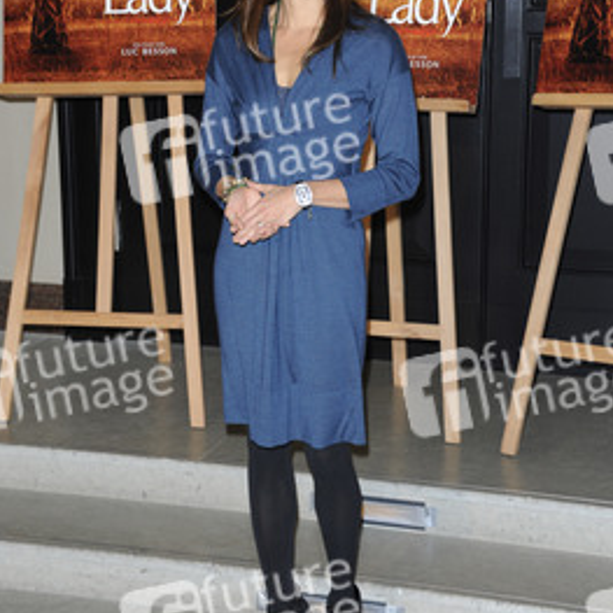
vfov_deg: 20.6
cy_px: 266
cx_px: 308
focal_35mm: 84
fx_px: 1683
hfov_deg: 20.6
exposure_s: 1/125
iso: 1250
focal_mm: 65
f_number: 5.6
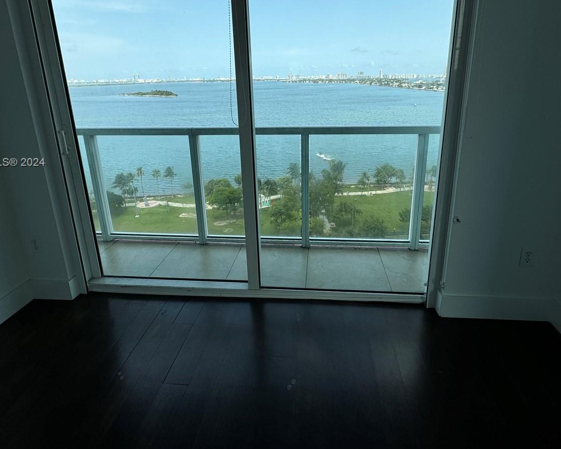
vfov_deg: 66.9
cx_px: 292
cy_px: 163
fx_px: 332
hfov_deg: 80.3
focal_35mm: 20
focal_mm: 2.22
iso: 50
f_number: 2.2
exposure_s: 1/591
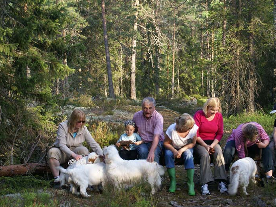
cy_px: 104
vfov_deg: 22.2
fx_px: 526
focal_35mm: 66
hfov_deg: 29.4
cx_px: 154
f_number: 5.6
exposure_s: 1/80
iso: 125
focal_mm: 40
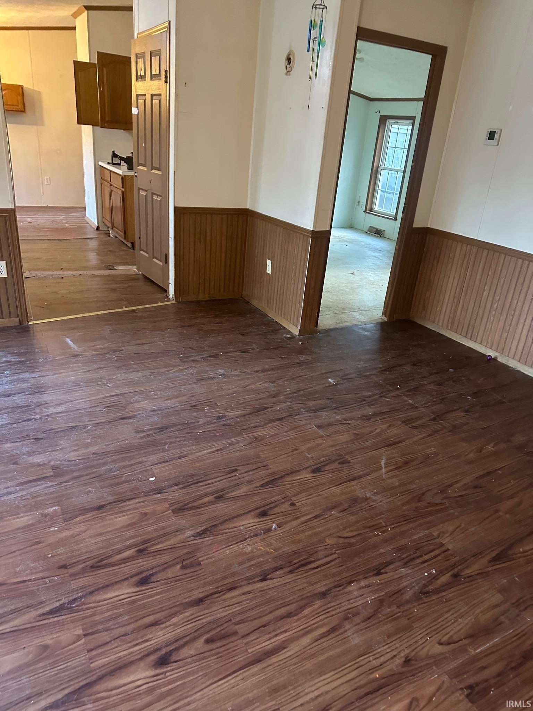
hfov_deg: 56.8
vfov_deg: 71.6
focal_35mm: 24
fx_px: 493
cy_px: 356
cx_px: 266
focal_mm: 6.86
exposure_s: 1/60
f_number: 1.78
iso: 800
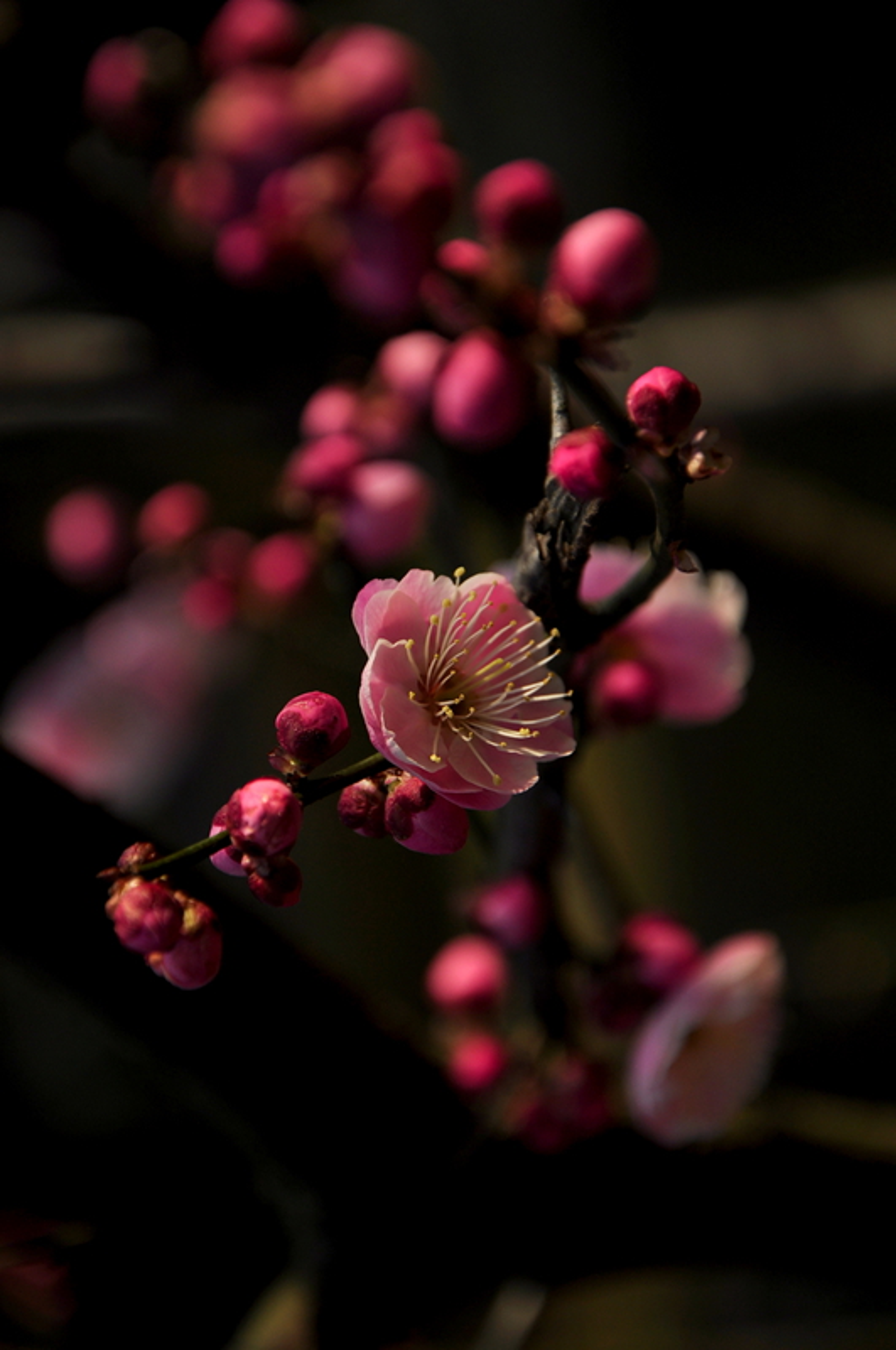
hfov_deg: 8.7
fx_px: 5897
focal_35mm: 158
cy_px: 675
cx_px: 448
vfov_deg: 13.1
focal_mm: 105
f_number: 5.6
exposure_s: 1/640
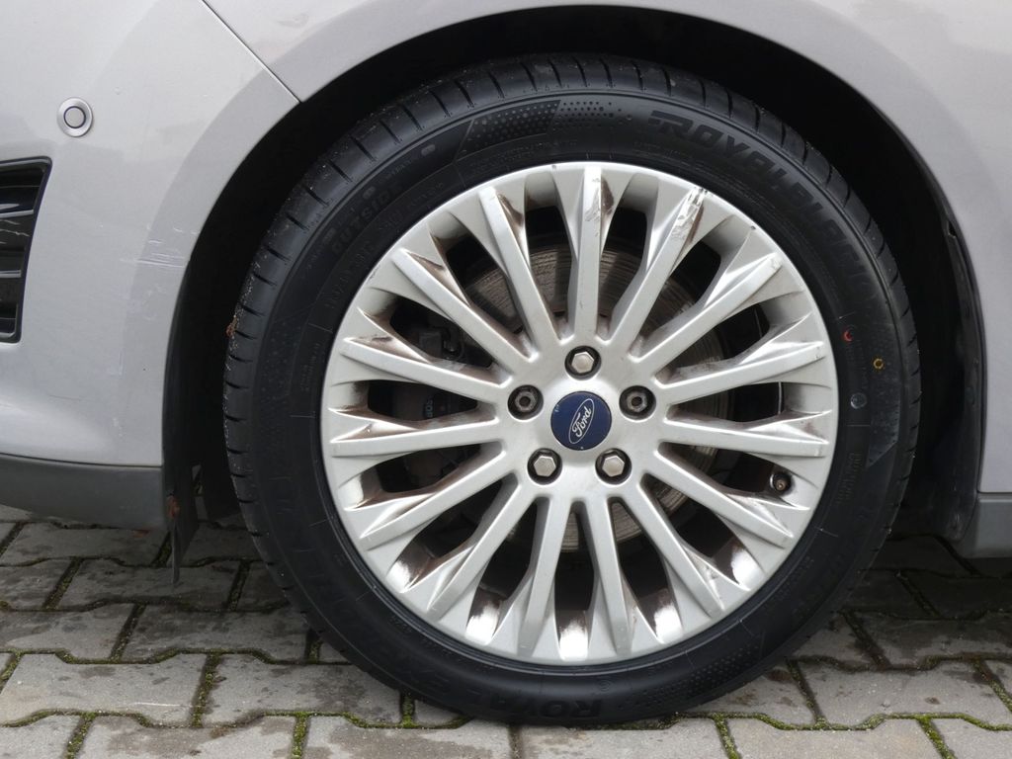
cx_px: 506
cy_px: 380
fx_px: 1462
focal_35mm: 50
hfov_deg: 38.2
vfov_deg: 29.1
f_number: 5.6
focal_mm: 9
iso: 160
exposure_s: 1/80
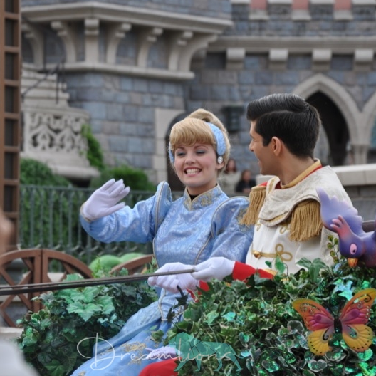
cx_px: 162
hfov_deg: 8.6
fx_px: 2490
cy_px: 188
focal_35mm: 203
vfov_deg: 8.6
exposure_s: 1/160
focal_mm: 105
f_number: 6.3
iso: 200
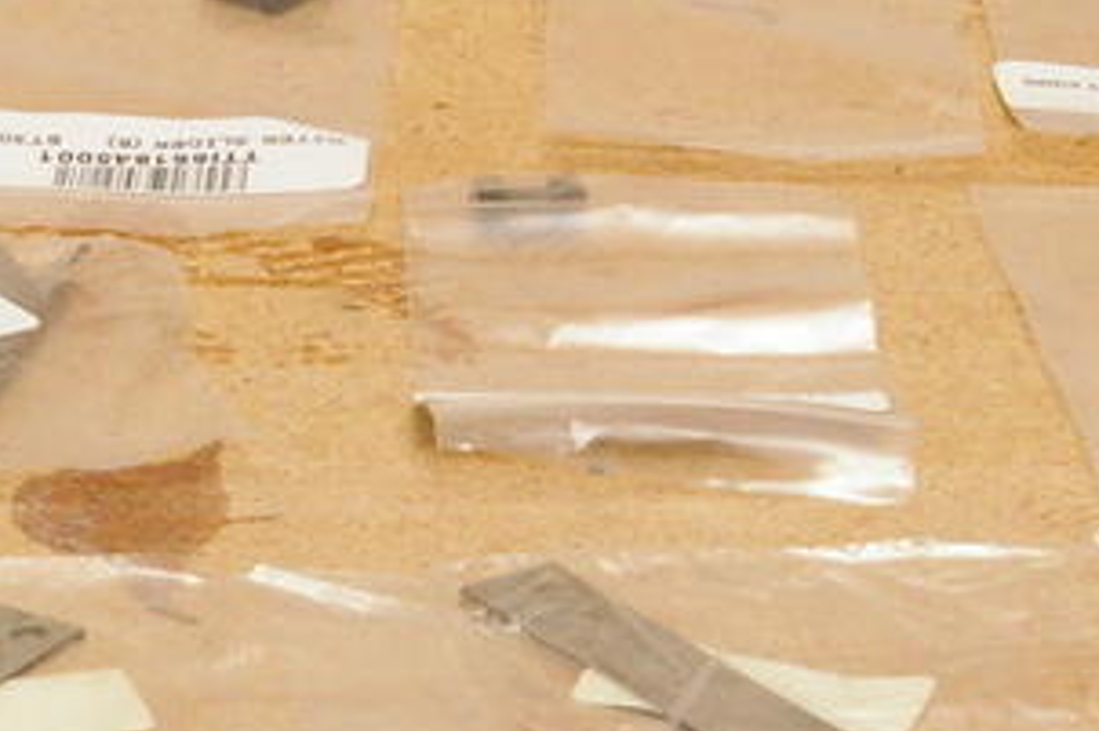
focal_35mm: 267
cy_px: 115
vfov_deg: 5.1
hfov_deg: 7.7
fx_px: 8148
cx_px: 55
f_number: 22
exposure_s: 1/180
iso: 1600
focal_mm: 43
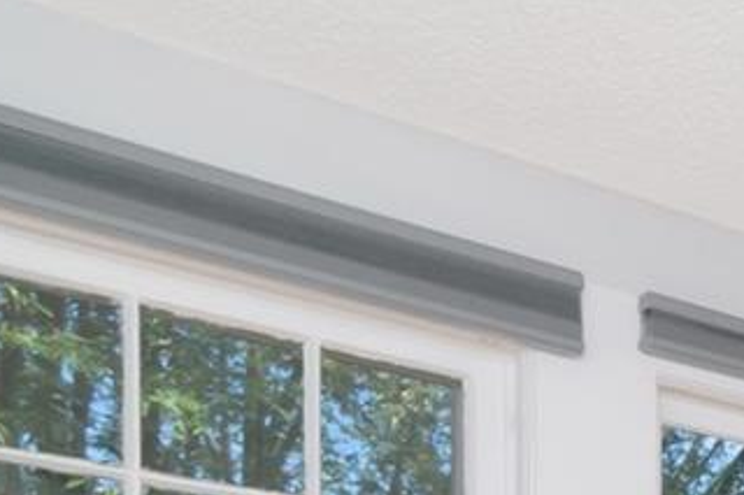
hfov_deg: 14.9
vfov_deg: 13.9
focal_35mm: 82
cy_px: 992
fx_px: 1704
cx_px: 1790
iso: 640
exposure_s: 1/200
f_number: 11
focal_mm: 11
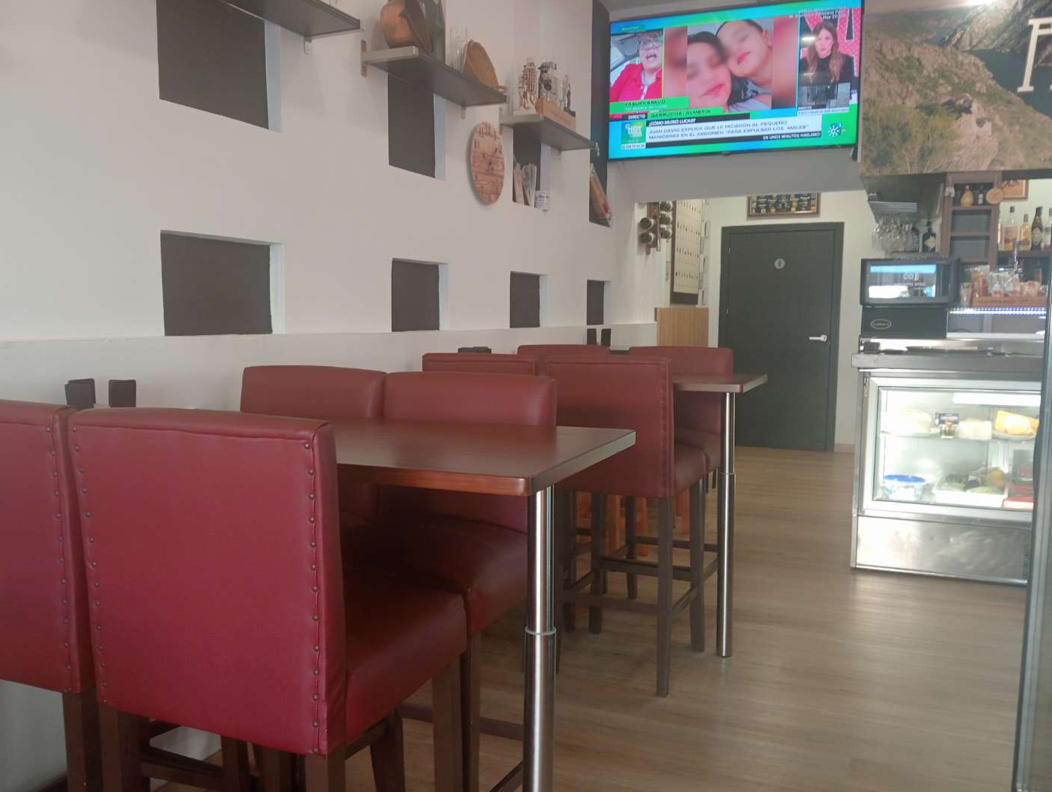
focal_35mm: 30
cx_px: 490
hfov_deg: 59.8
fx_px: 913
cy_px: 407
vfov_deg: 46.9
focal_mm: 3.98
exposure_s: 1/33.3
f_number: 1.8
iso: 350
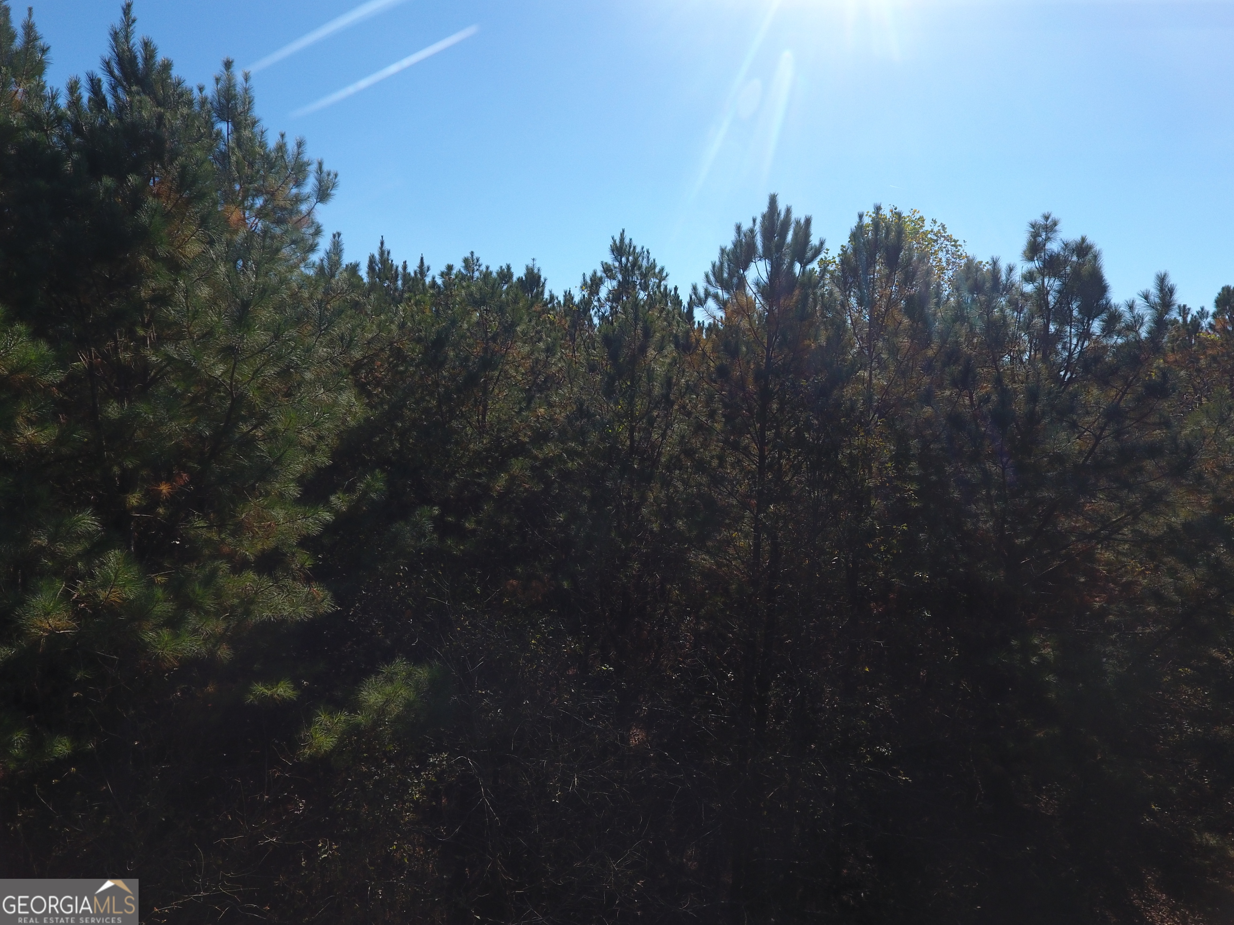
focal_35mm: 20
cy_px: 462
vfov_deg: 66.0
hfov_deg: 81.7
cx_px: 617
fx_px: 713
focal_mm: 3.61
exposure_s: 1/1124
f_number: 2.8
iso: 100
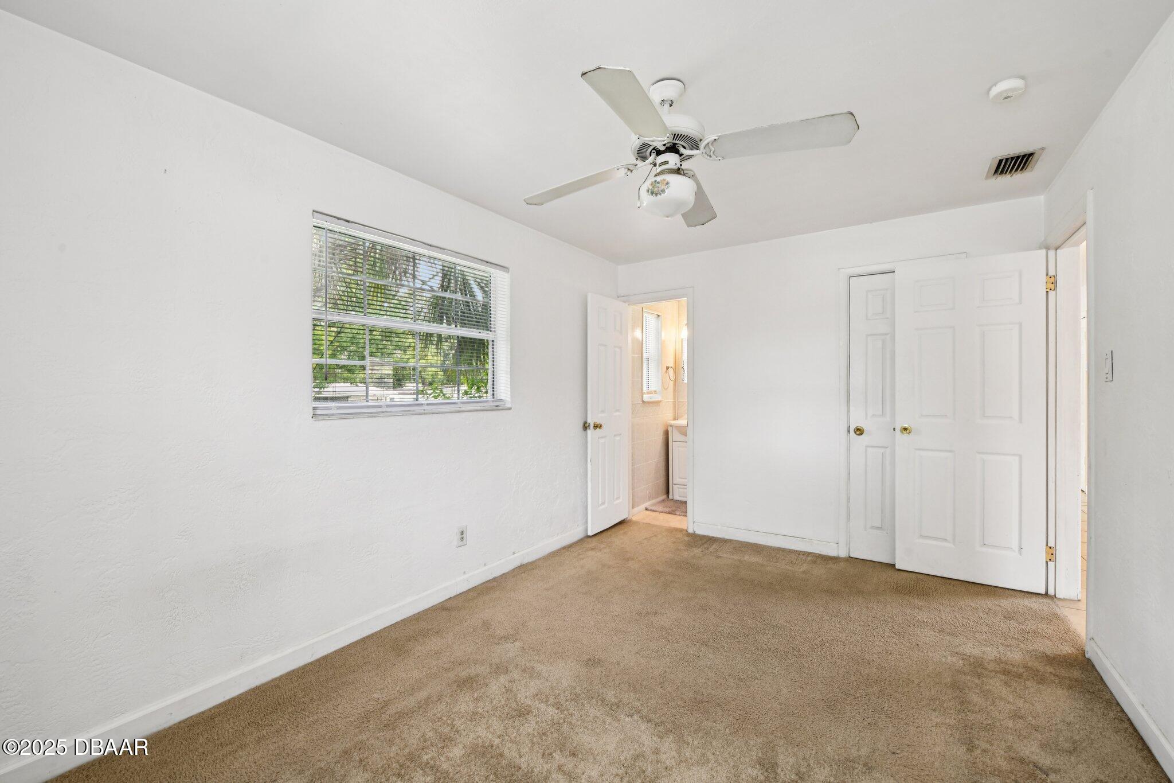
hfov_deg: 104.3
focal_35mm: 14
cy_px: 392
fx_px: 456
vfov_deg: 81.2
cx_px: 587
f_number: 8
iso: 400
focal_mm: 14
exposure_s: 1/25
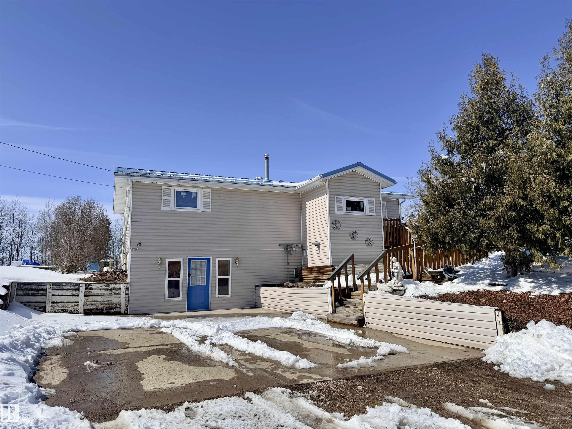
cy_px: 214
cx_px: 286
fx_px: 397
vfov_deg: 56.8
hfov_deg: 71.6
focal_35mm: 24
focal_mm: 6.76
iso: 80
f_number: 1.78
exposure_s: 1/11905
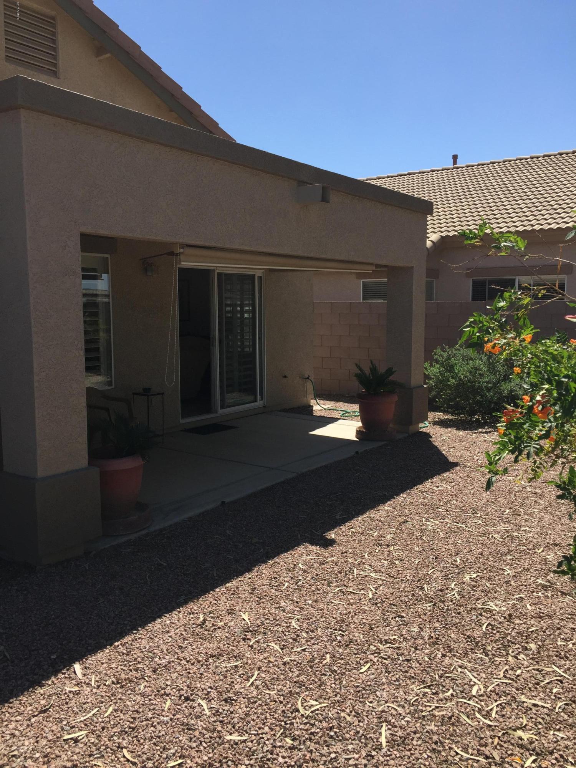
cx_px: 288
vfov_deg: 61.7
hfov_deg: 48.2
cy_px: 384
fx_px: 643
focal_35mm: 29
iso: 32
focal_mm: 4.15
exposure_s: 1/1647
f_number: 2.2
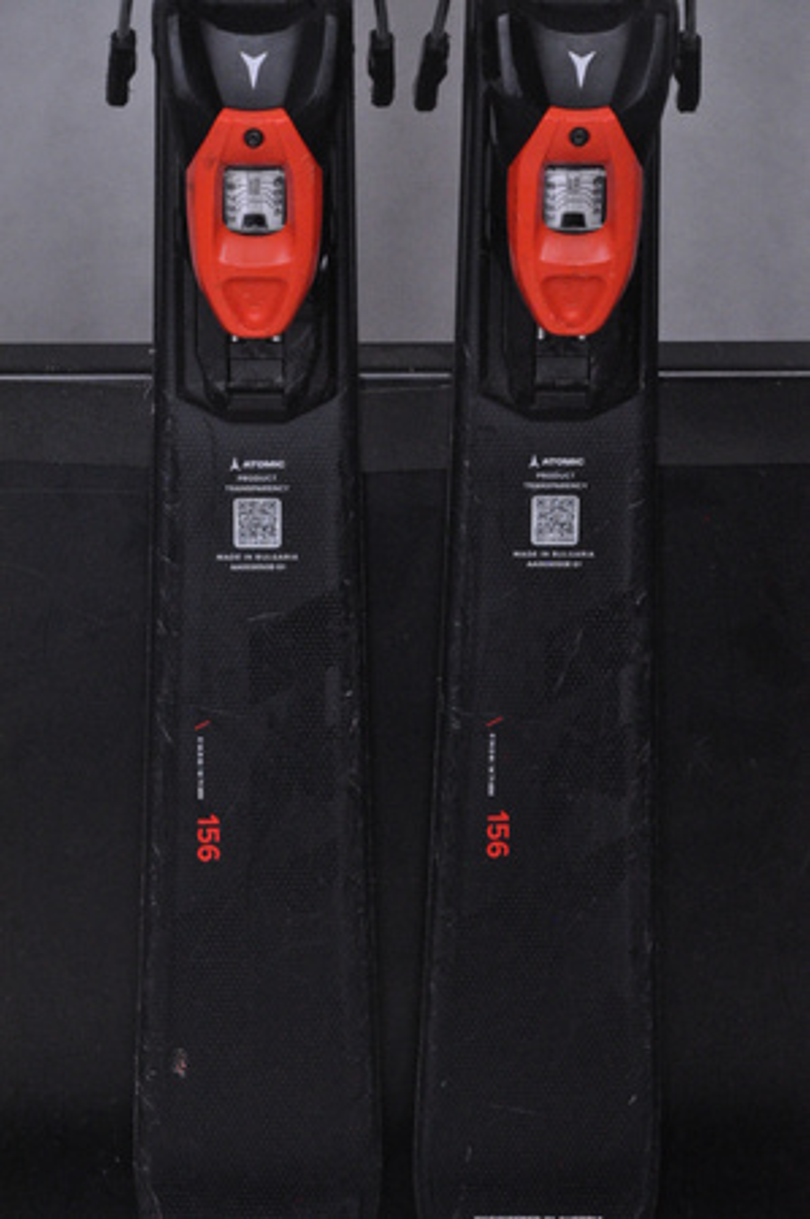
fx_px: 4566
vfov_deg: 15.2
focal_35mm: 135
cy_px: 610
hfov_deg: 10.1
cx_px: 405
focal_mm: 90
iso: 3200
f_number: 9.5
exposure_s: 1/125
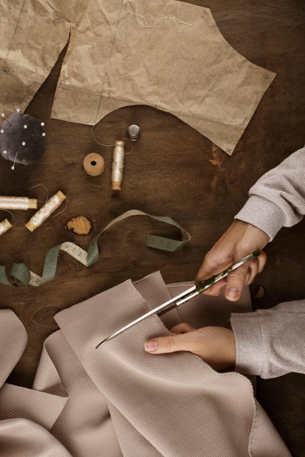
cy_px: 228
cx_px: 152
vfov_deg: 39.6
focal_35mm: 50
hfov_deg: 27.0
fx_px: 635
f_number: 8
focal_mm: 50
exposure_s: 1/100
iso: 100
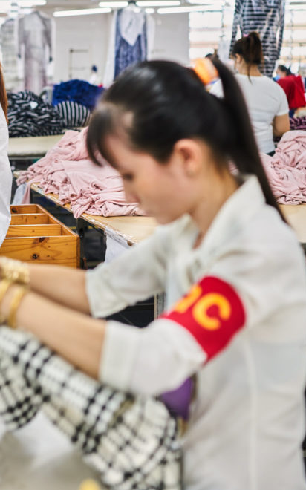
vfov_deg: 23.8
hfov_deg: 14.8
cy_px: 237
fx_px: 1162
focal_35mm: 87
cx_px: 12
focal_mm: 55
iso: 640
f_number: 2.8
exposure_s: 1/200
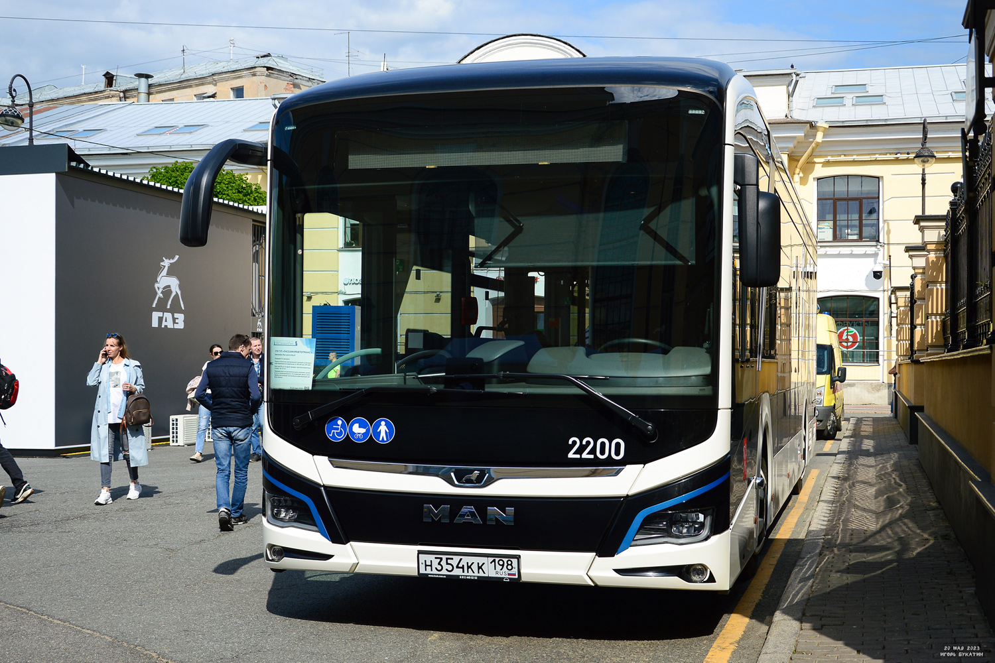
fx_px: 1244
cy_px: 332
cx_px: 498
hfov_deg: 43.6
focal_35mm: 45
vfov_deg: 29.9
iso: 100
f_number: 5.6
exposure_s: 1/640
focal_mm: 30
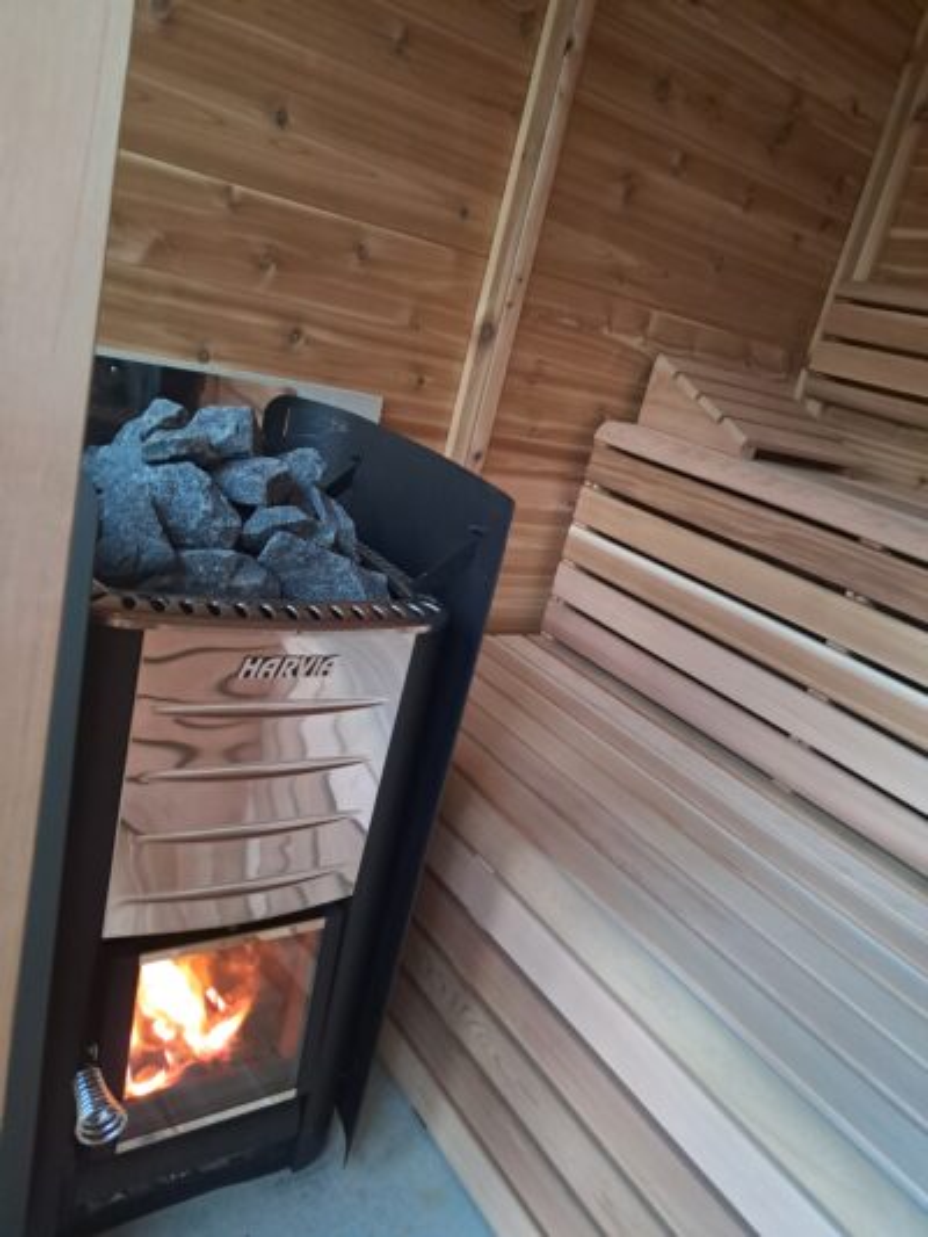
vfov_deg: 65.3
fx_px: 965
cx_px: 464
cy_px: 618
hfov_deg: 51.4
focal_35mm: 27
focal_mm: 4
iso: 800
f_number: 1.8
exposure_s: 1/25
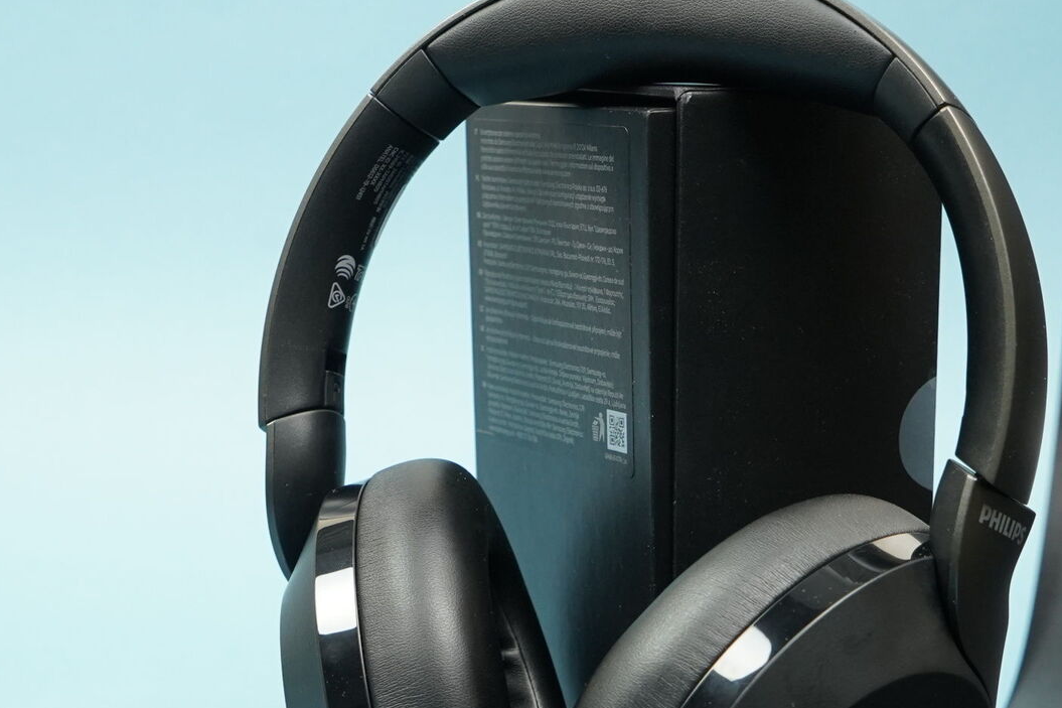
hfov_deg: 28.4
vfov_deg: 19.1
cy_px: 481
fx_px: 2094
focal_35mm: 71
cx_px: 664
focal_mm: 39
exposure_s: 1/80
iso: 1600
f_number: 7.1
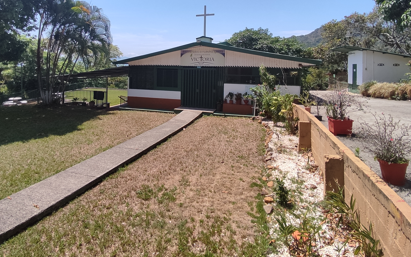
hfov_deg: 84.8
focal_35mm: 20
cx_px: 184
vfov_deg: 57.6
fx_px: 224
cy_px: 75
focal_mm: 1.6
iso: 51
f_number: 2.2
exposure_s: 1/1099
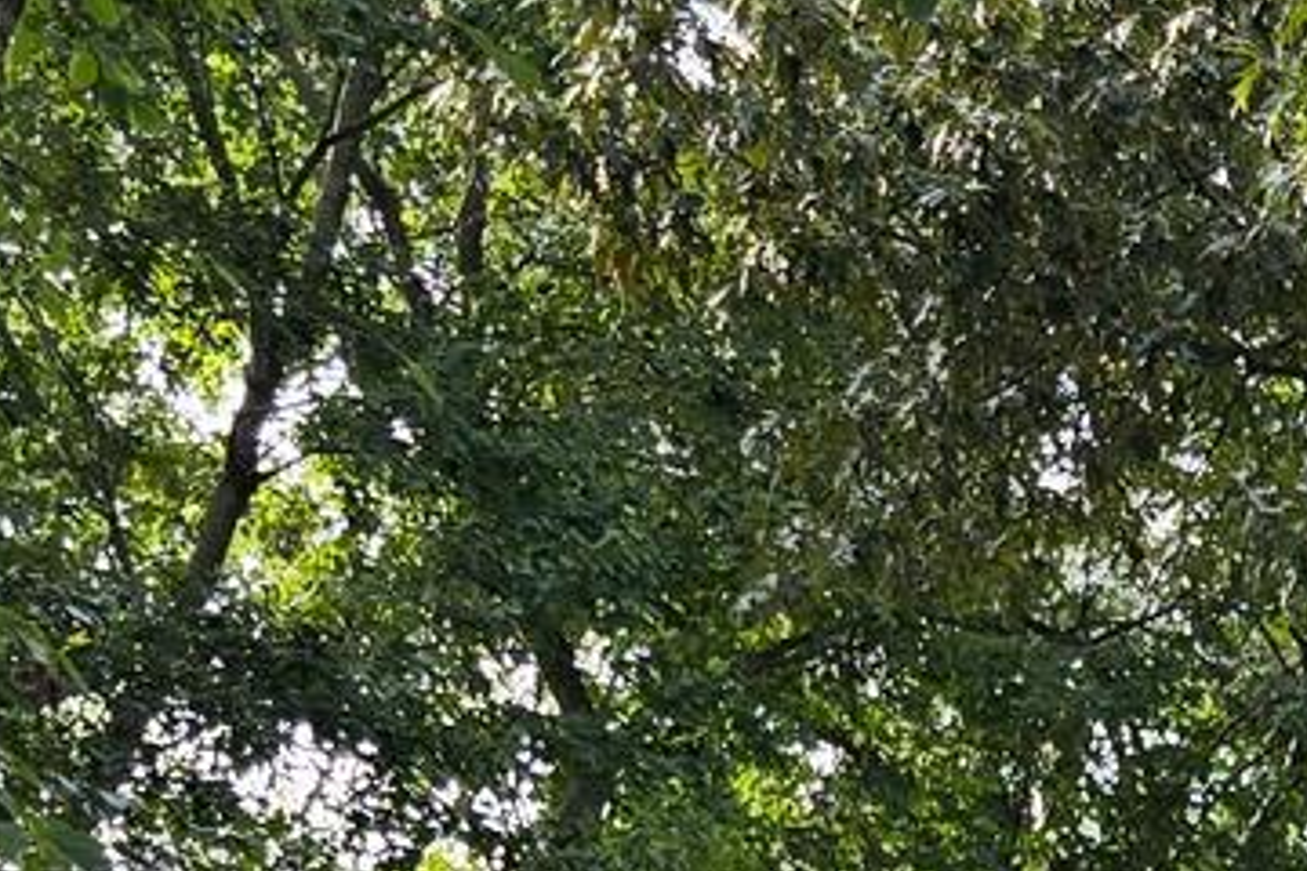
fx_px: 4937
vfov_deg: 8.9
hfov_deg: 12.5
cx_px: 2915
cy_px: 2286
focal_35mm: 136
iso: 12
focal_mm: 6.3
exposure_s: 1/180
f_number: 1.7
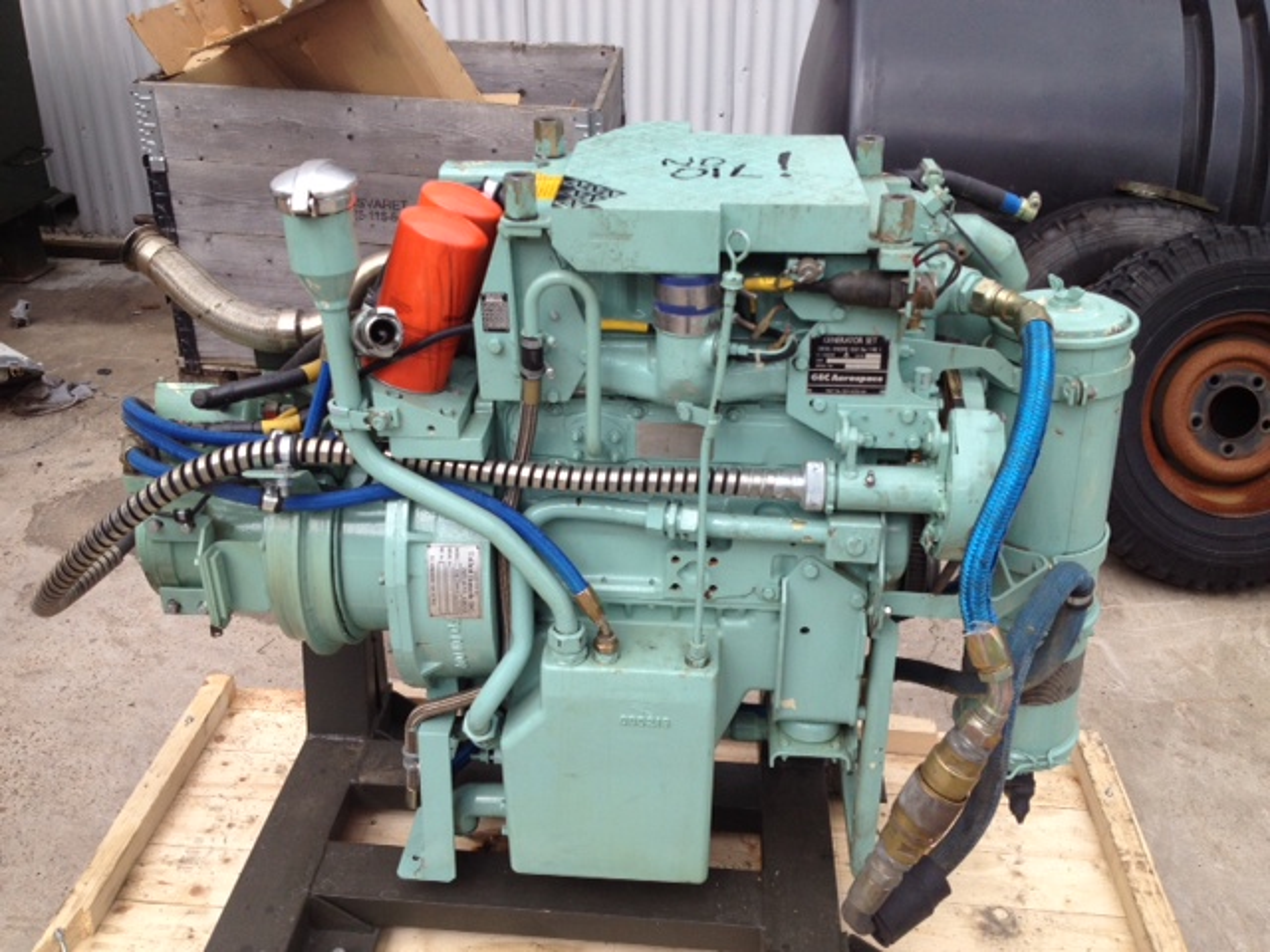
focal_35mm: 35
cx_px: 635
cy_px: 476
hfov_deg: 52.6
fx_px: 1284
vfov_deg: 40.7
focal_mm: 4.28
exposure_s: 1/690
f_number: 2.4
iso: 64
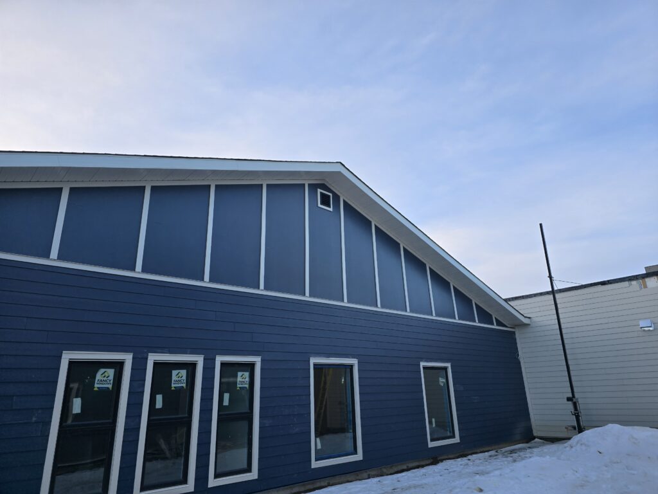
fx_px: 437
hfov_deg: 73.9
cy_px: 247
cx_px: 329
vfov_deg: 58.9
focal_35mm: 23
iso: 20
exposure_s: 1/180
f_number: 1.7
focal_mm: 6.3
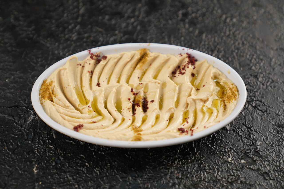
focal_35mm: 70
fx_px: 552
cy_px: 94
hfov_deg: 28.8
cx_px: 142
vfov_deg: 19.5
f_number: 3.2
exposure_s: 1/400
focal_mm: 70
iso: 400
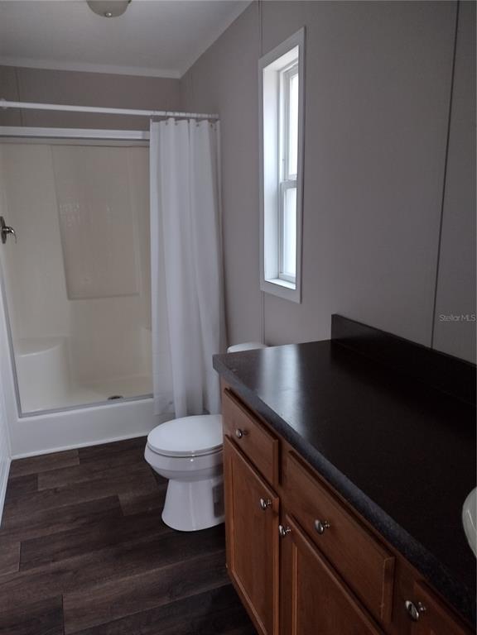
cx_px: 238
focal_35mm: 27
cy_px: 318
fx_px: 496
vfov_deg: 65.3
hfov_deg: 51.4
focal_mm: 4.71
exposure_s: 1/40
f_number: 1.7
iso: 684
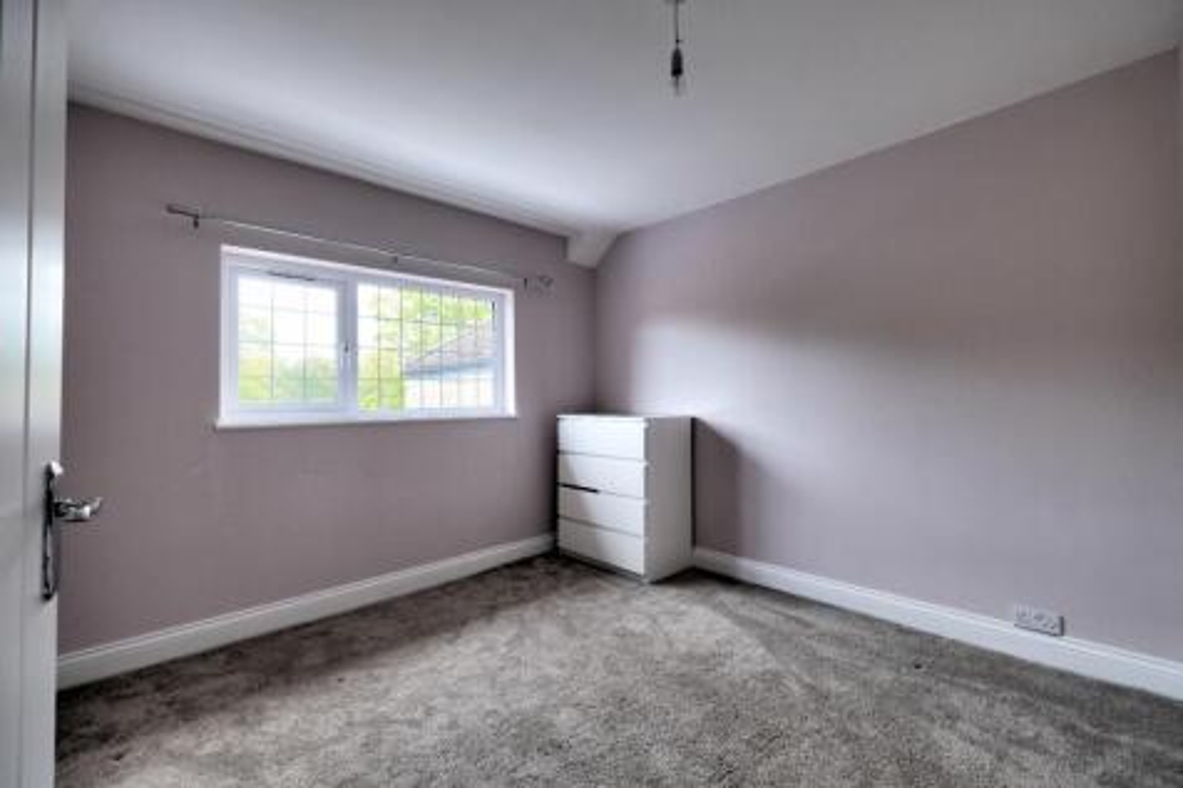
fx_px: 493
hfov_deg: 100.4
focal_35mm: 15
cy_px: 394
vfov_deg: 77.3
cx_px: 592
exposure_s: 1/15
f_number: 4
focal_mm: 10
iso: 400
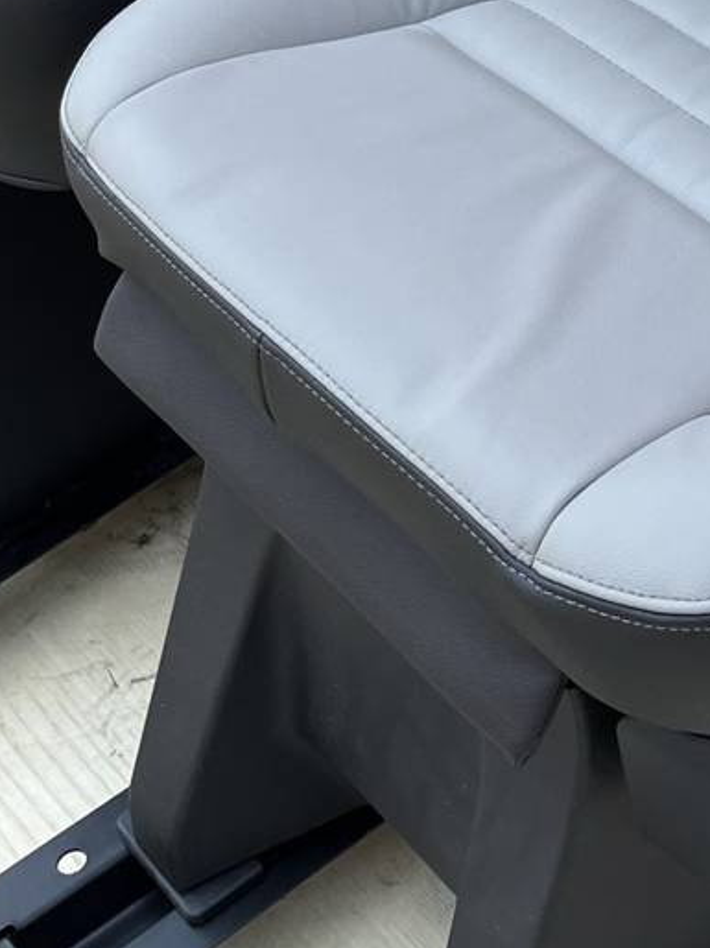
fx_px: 2217
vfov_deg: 22.1
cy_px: -216
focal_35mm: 81
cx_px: 883
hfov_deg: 17.3
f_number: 1.6
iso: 50
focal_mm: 5.1
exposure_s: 1/299
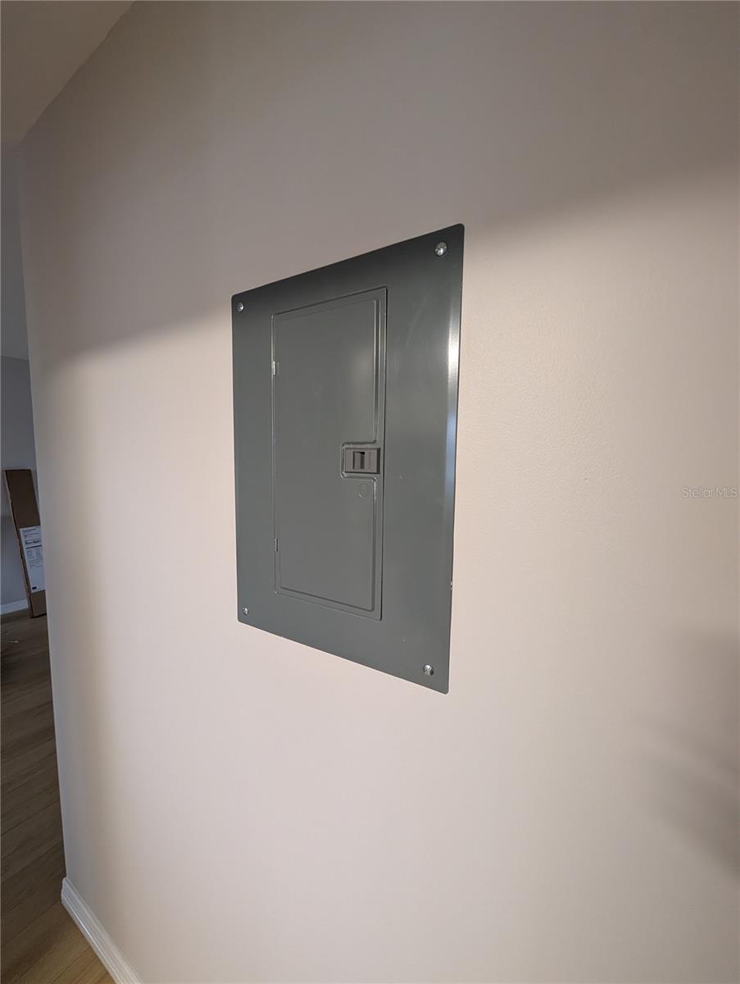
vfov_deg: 110.5
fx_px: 341
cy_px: 492
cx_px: 370
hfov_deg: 94.6
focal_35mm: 12
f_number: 1.7
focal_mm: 2.02
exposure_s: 1/48.4
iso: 327
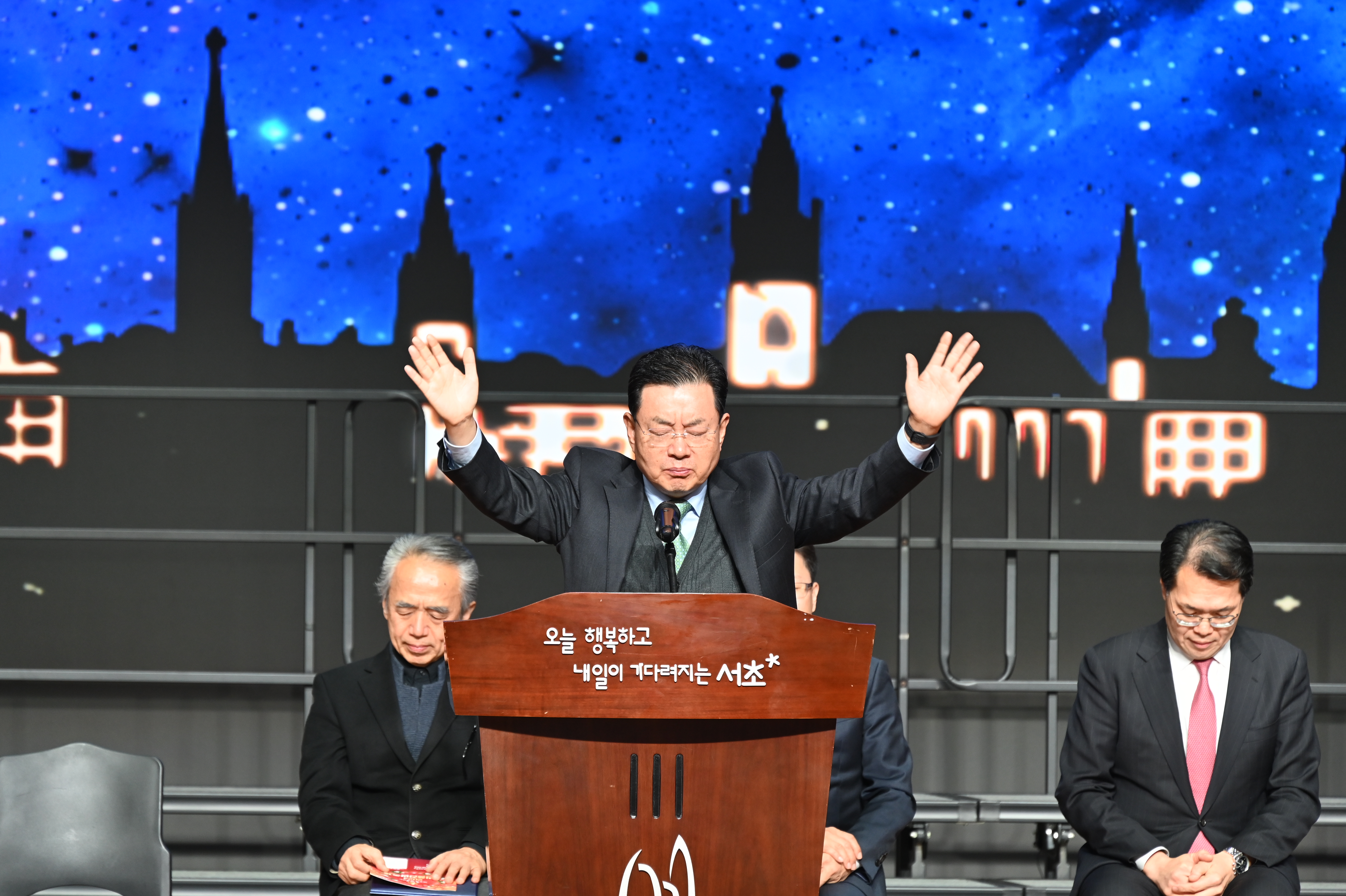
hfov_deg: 11.7
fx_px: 6541
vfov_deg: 7.8
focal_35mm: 175
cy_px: 448
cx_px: 673
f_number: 6.3
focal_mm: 175
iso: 1250
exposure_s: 1/60
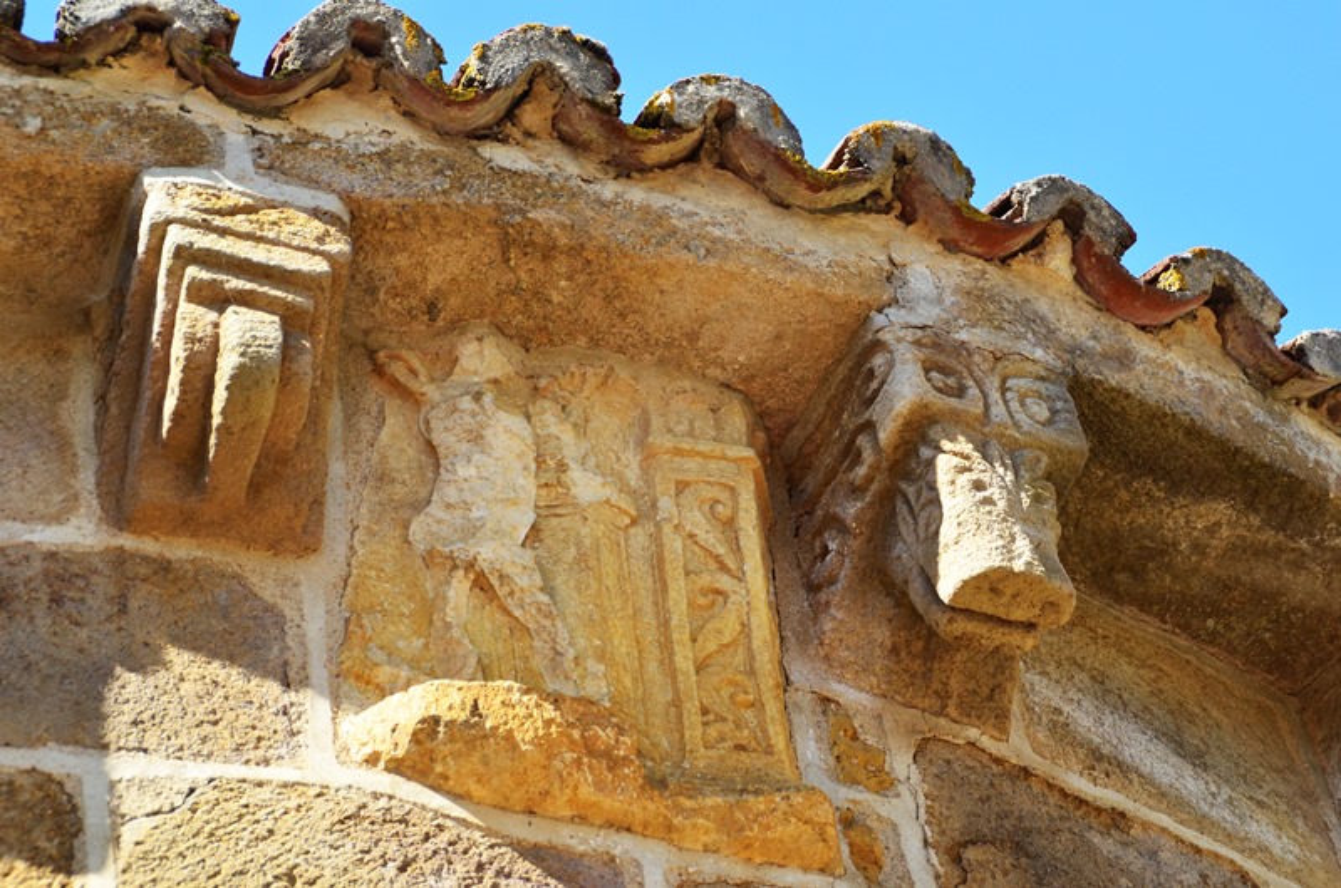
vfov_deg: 12.1
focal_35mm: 112
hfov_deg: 18.2
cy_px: 444
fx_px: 4182
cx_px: 670
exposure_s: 1/160
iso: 320
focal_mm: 75
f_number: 11
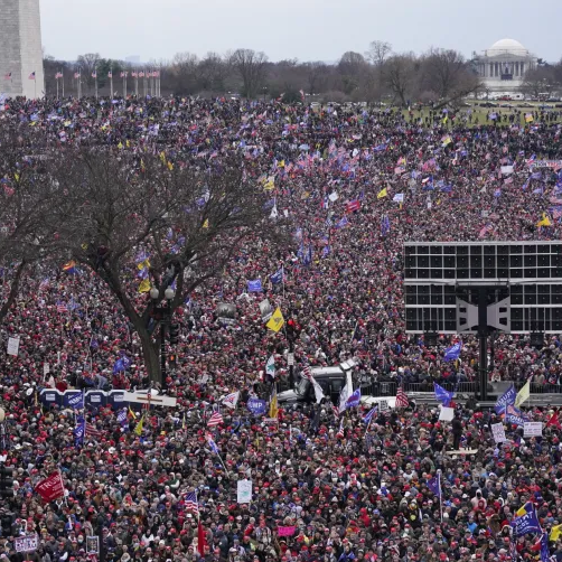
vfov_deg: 20.4
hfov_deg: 20.4
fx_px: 1561
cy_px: 283
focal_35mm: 85
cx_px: 265
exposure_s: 1/1250
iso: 1600
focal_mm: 66
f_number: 8
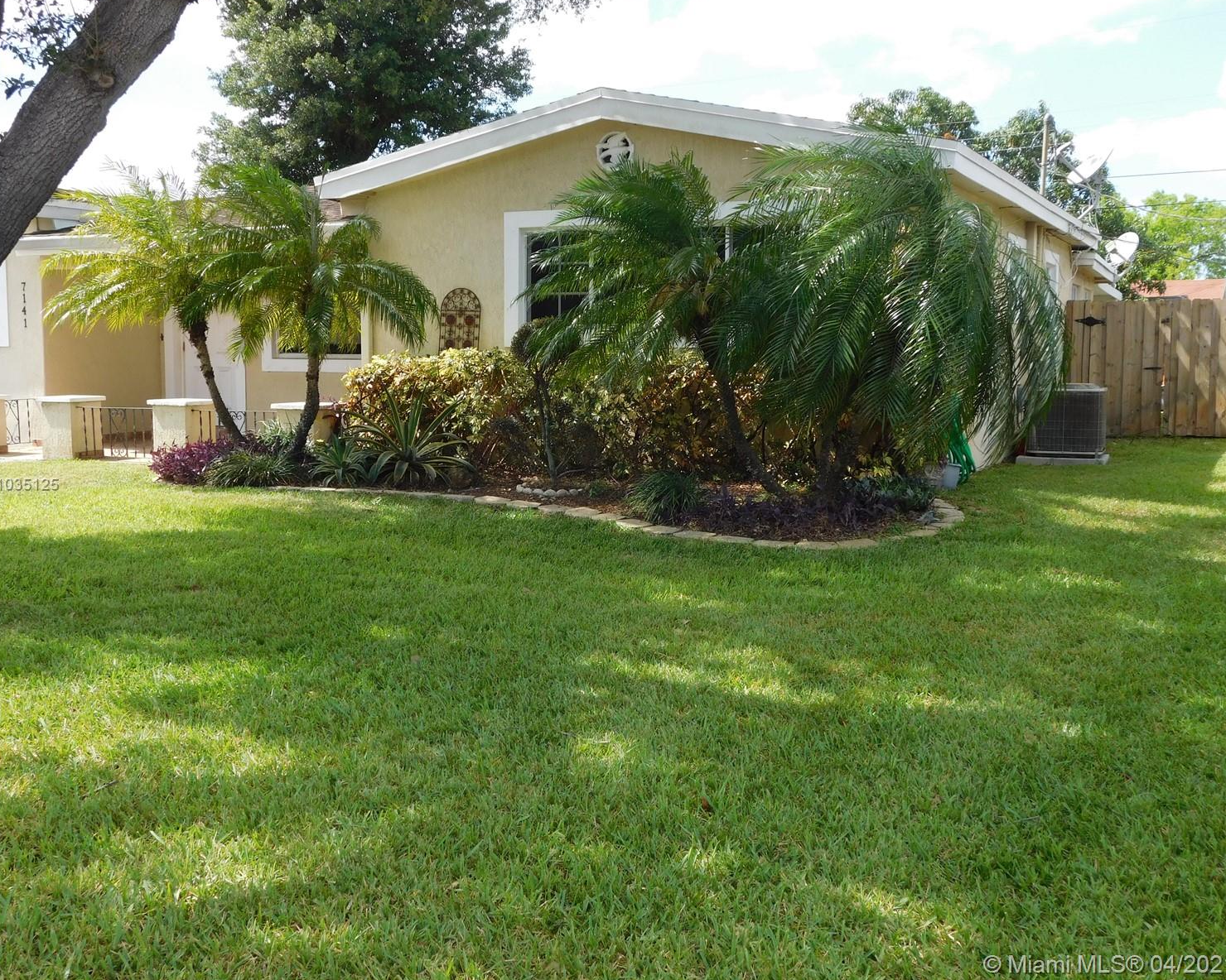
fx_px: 1379
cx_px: 590
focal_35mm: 38
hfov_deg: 47.9
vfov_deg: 39.2
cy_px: 485
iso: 125
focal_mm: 6.3
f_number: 3.5
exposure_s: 1/640
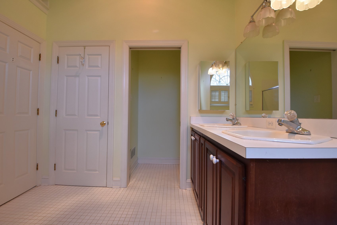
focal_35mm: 15
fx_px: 141
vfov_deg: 77.4
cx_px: 168
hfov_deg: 100.3
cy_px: 112
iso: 800
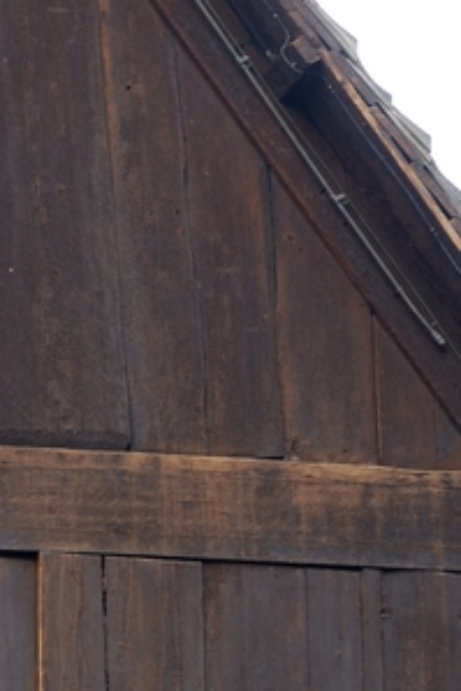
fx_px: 3089
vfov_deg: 12.6
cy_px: 668
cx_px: -80
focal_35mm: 161
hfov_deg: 8.5
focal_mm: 40
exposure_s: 1/40
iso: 200
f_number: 8
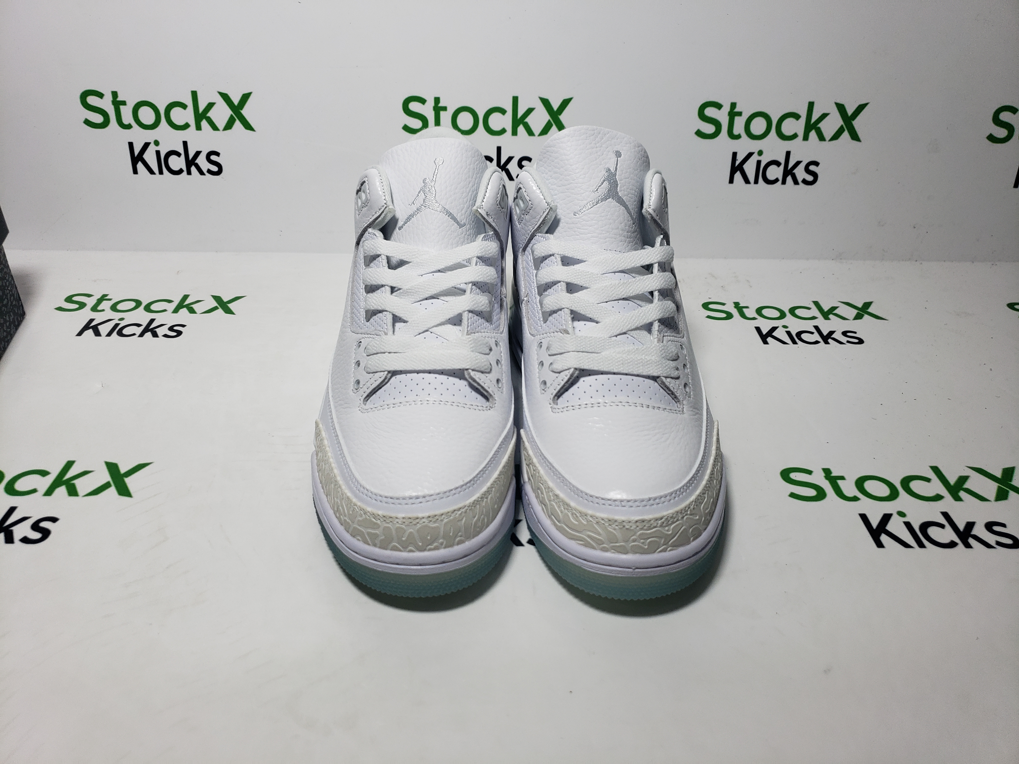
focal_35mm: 26
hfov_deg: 67.3
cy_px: 382
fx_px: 765
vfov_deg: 53.1
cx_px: 510
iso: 50
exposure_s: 1/612
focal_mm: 4.3
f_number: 1.5
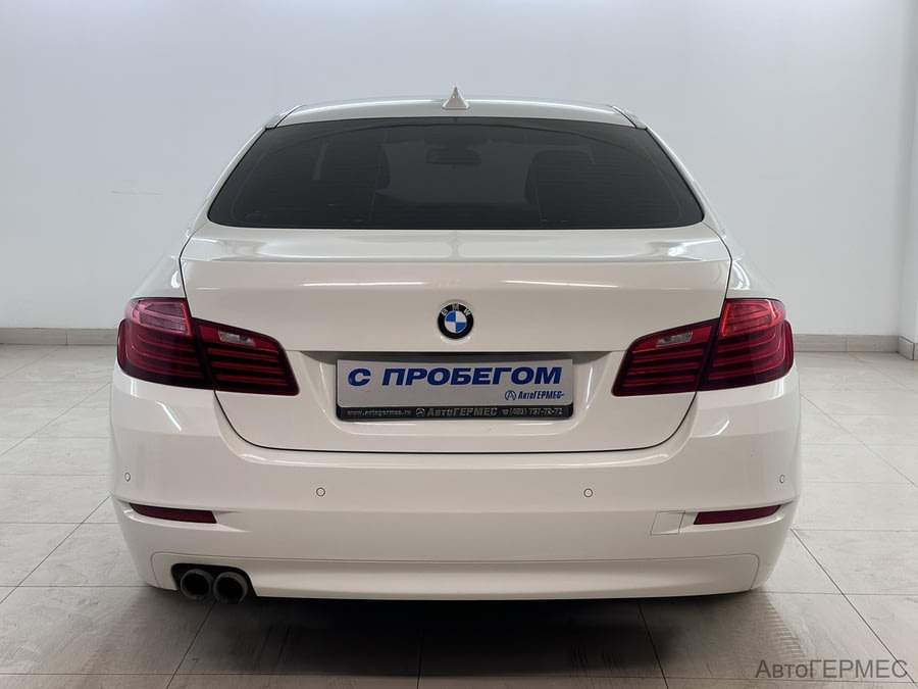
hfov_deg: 39.7
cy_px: 344
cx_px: 459
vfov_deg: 30.3
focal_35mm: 48
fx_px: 1273
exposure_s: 1/114
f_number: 1.78
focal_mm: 6.86
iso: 64
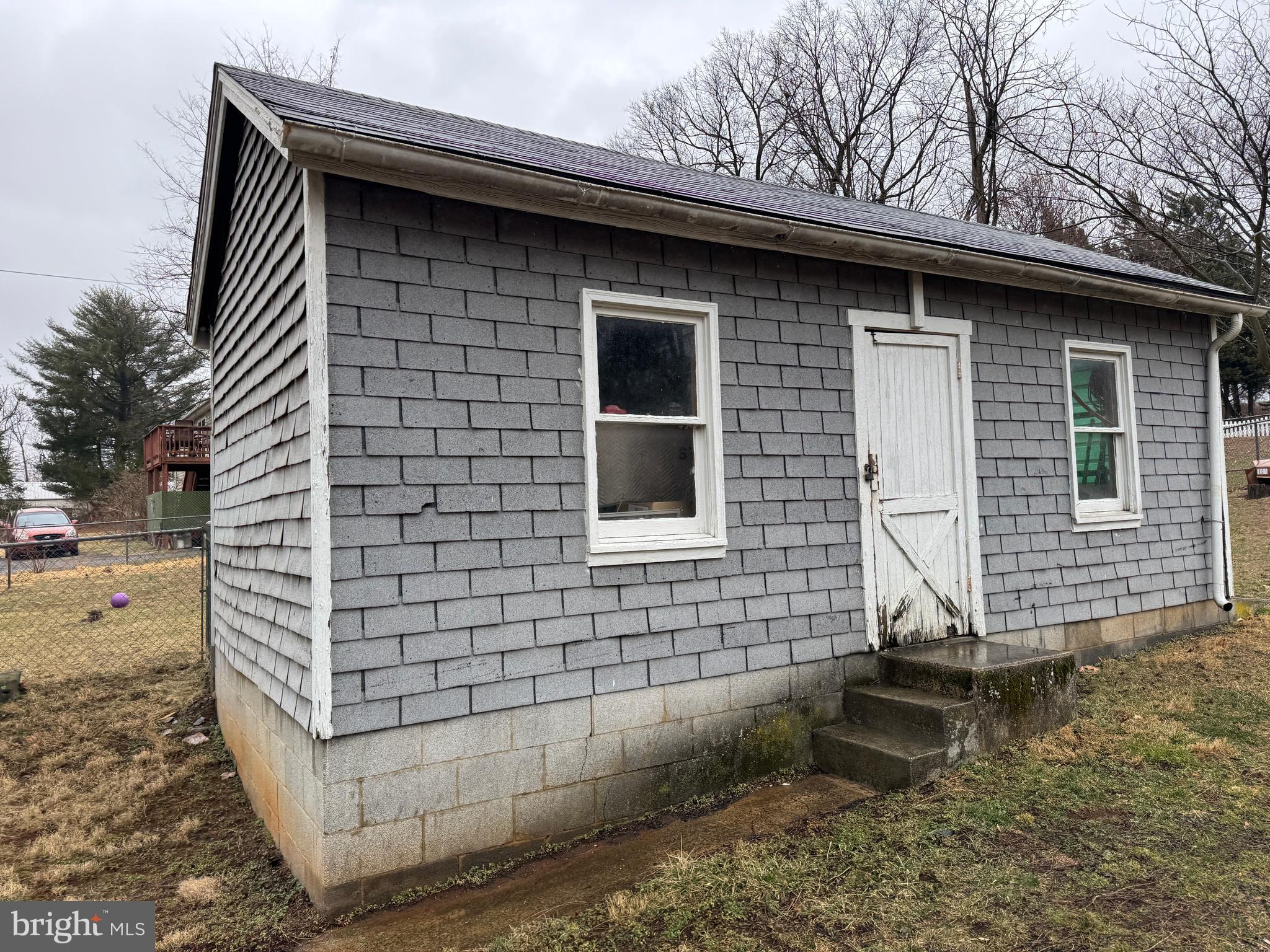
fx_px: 881
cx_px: 635
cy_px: 476
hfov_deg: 71.6
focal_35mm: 24
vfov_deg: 56.8
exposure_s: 1/495
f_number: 1.78
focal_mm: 6.76
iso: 80
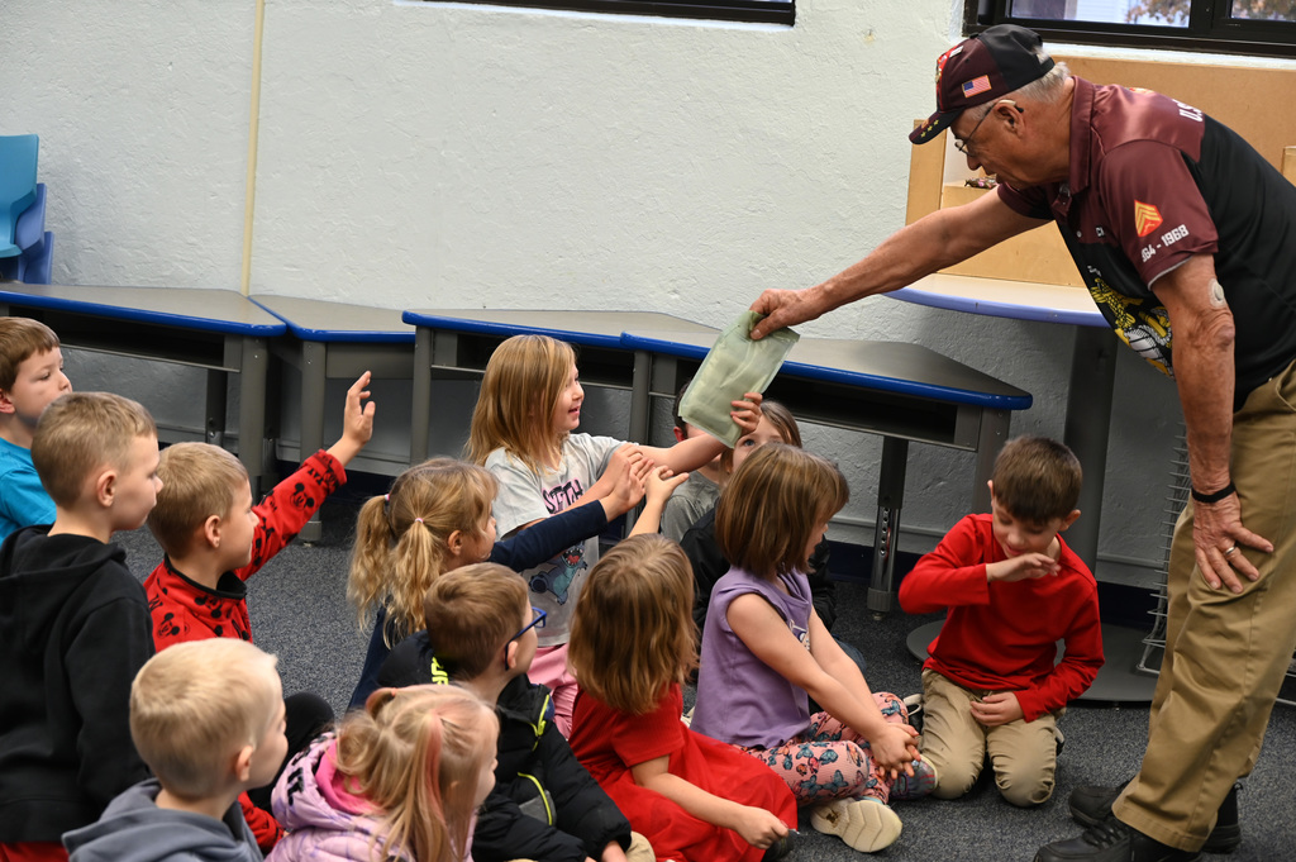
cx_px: 648
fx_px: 2194
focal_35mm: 61
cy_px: 431
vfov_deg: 22.2
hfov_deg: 32.9
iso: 1100
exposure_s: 1/60
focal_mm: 61
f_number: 6
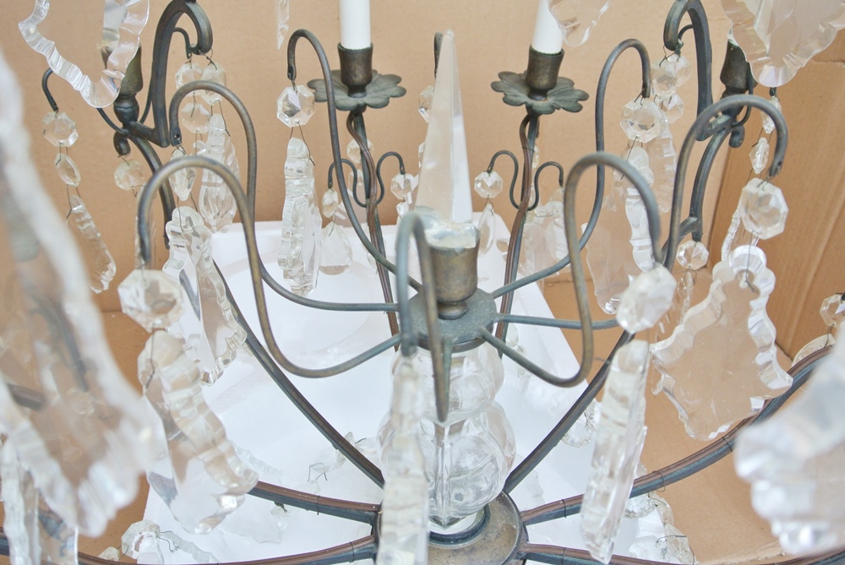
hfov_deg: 55.7
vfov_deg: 39.0
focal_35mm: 34
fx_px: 799
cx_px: 422
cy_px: 282
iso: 200
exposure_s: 1/200
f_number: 3.8
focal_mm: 12.7
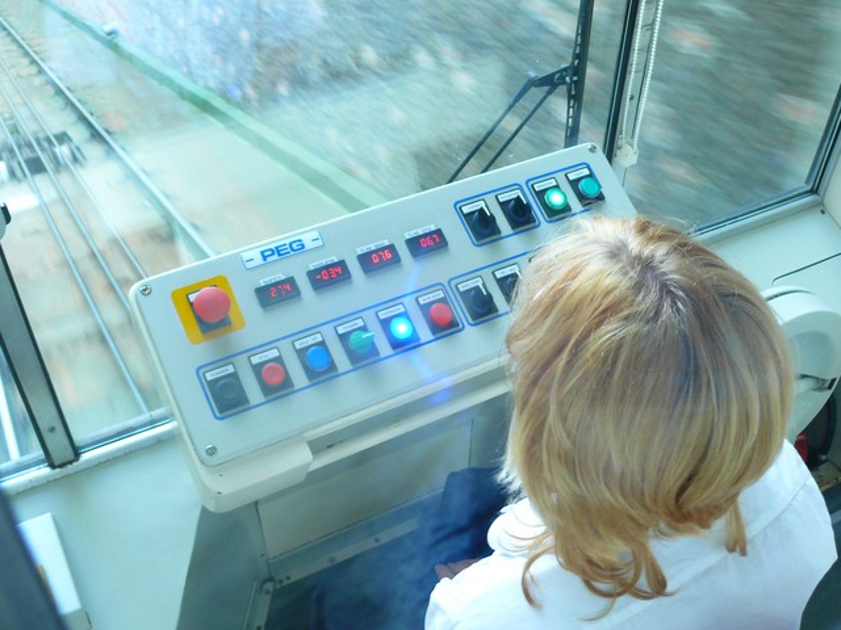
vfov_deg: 35.1
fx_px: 996
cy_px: 349
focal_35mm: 41
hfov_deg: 45.7
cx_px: 474
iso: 200
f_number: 2.8
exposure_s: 1/10
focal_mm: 7.4
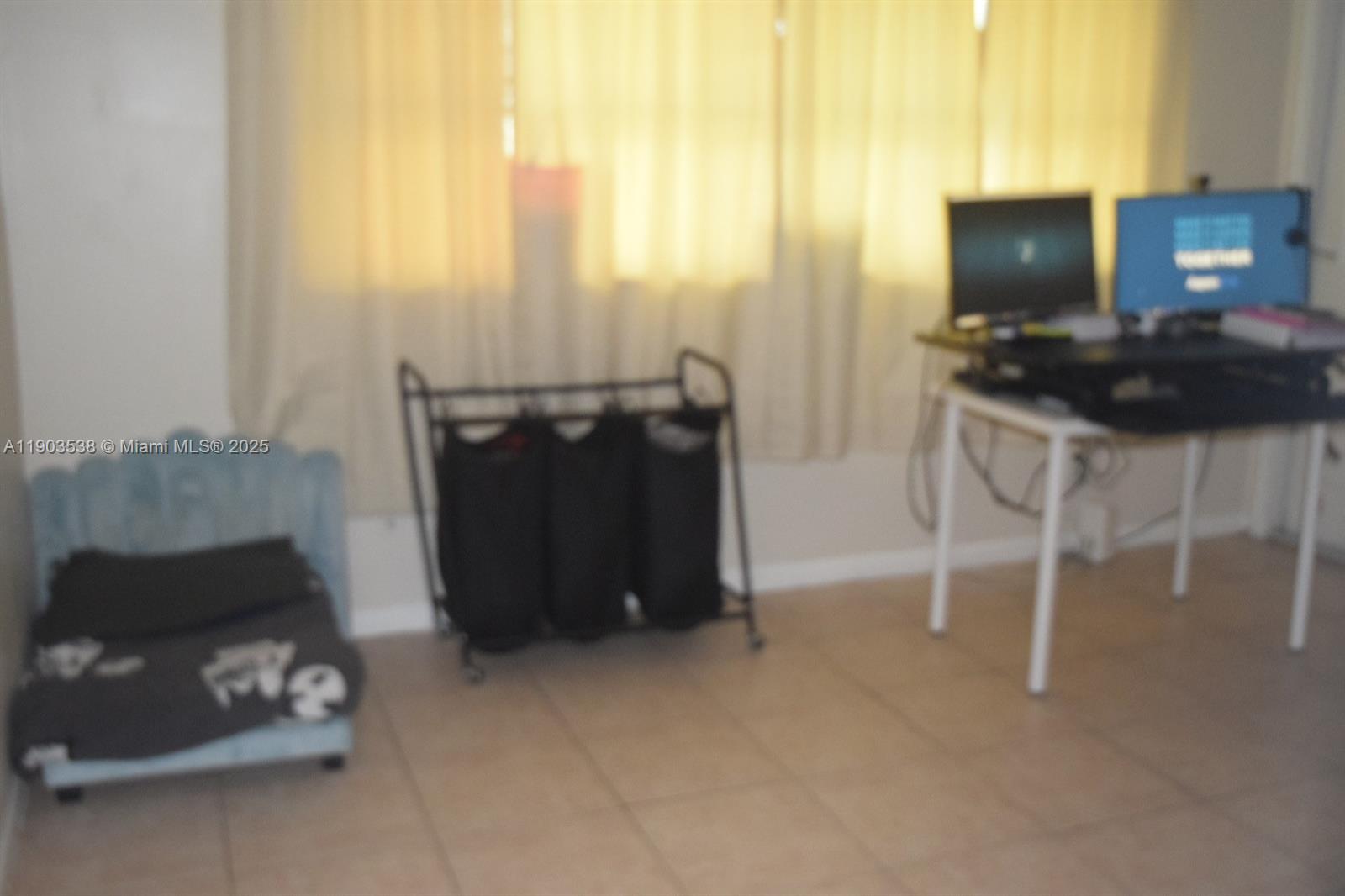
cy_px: 448
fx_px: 1345
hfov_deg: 53.1
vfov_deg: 36.9
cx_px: 672
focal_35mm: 36
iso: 2500
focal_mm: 24
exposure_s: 1/60
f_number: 4
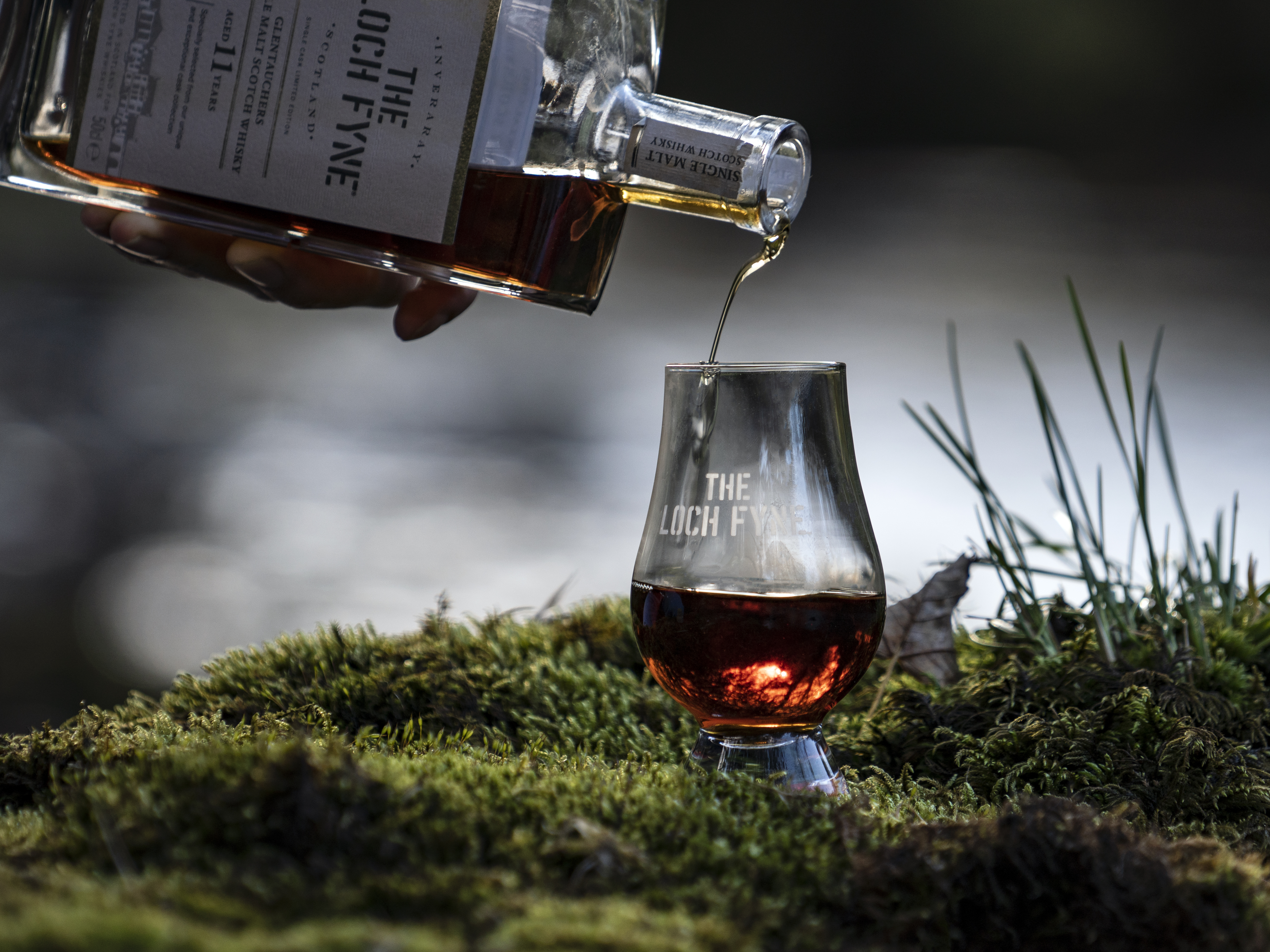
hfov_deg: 6.1
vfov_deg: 4.6
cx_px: 578
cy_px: 476
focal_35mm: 325
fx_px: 11924
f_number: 4
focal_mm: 200
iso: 200
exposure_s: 1/160
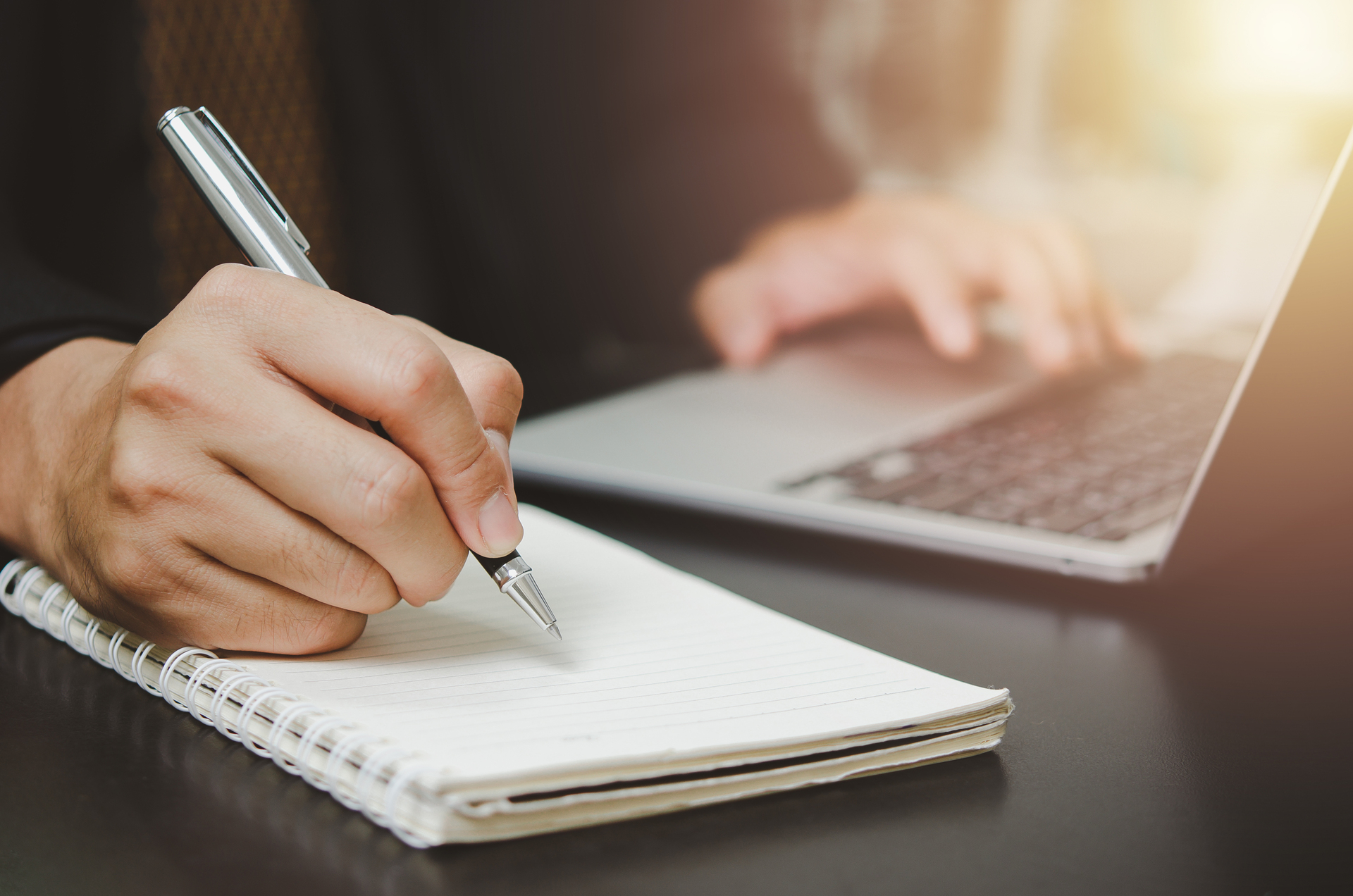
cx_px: 676
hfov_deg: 22.7
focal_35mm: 90
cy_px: 448
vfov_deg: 15.1
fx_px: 3376
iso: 200
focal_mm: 60
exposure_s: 1/15
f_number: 2.8
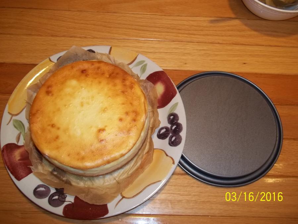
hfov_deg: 56.8
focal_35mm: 32
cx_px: 149
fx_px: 275
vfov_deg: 44.2
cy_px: 112
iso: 64
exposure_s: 1/30
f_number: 2.9
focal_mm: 5.7
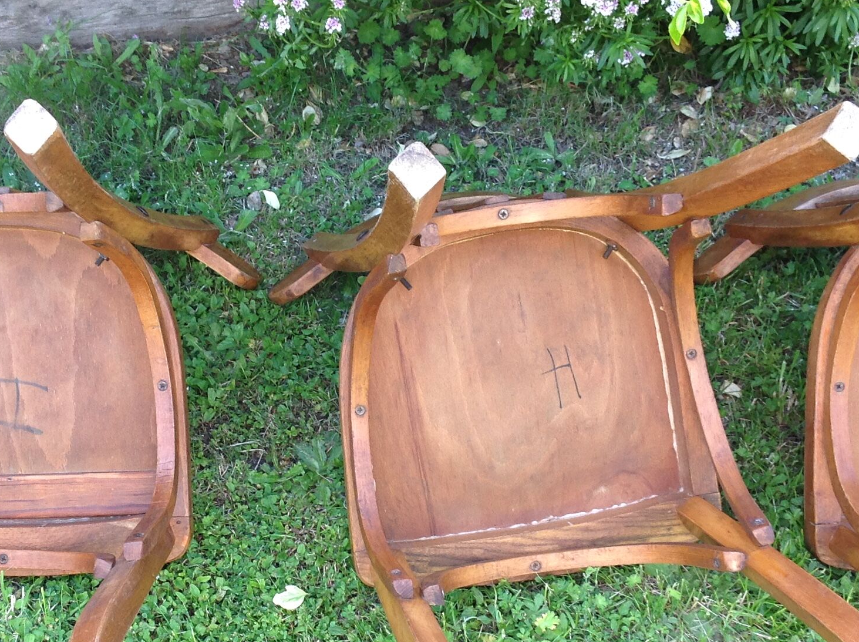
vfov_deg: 23.5
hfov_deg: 31.1
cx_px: 322
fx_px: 1536
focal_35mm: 62
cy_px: 415
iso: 50
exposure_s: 1/60
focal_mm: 4.28
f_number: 2.4
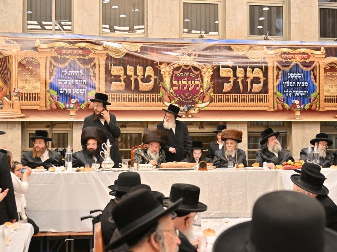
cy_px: 125
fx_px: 428
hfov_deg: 42.9
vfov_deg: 32.9
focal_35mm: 44
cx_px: 183
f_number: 4
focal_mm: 40
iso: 500
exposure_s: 1/200
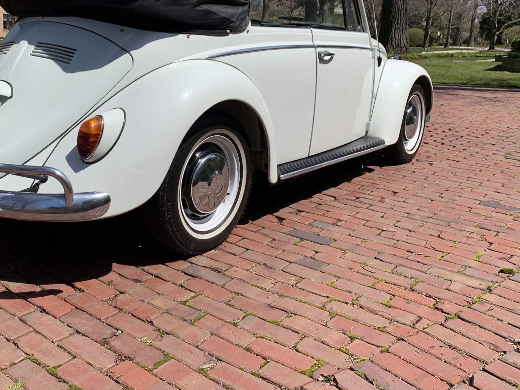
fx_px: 526
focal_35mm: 35
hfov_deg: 51.8
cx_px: 182
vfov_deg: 40.2
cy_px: 132
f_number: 1.8
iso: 25
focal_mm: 4.25
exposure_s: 1/2915
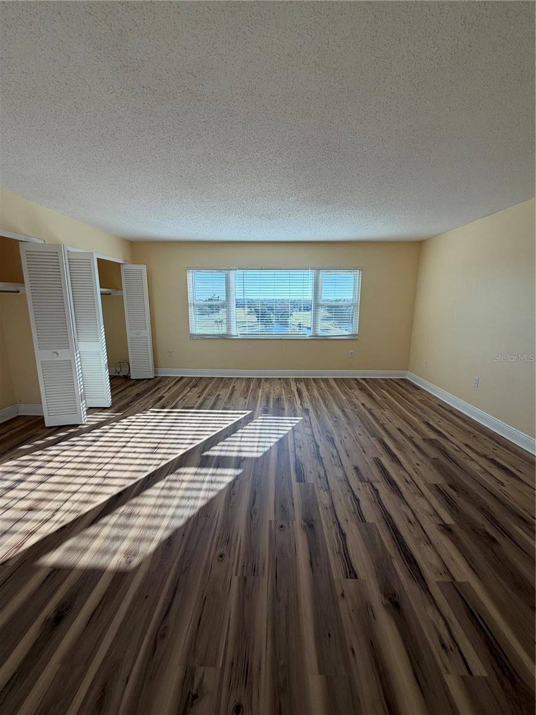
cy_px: 358
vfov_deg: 102.1
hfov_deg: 85.7
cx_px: 268
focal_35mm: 14
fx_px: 289
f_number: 2.2
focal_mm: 2.22
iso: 50
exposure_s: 1/227
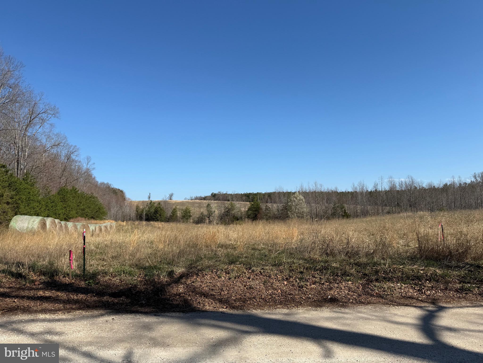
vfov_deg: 56.8
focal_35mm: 24
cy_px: 182
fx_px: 335
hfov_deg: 71.6
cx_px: 242
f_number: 1.78
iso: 80
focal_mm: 6.76
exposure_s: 1/5714
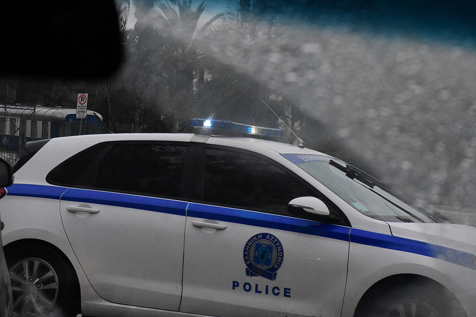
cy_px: 158
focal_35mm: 135
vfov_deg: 10.2
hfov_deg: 15.2
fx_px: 1784
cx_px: 238
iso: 6400
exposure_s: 1/2000
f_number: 13
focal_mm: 90
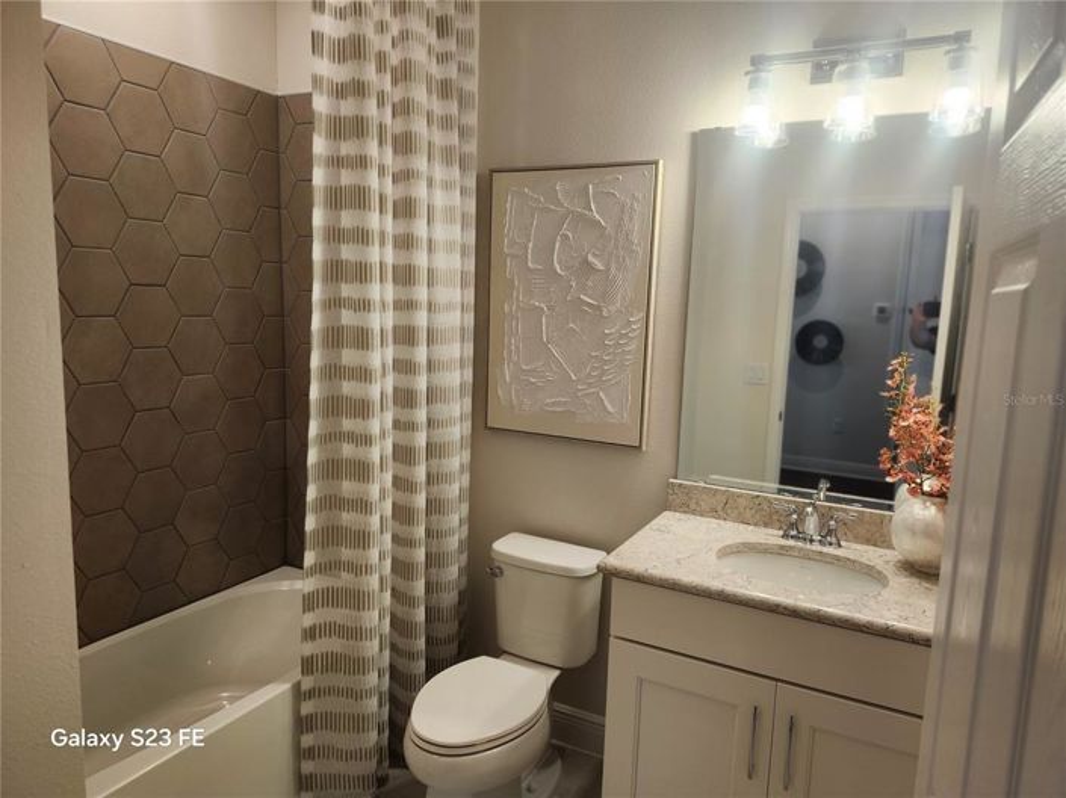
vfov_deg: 58.8
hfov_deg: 74.0
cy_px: 399
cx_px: 533
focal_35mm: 23
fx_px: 708
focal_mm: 5.54
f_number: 1.8
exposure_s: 1/120
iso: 125
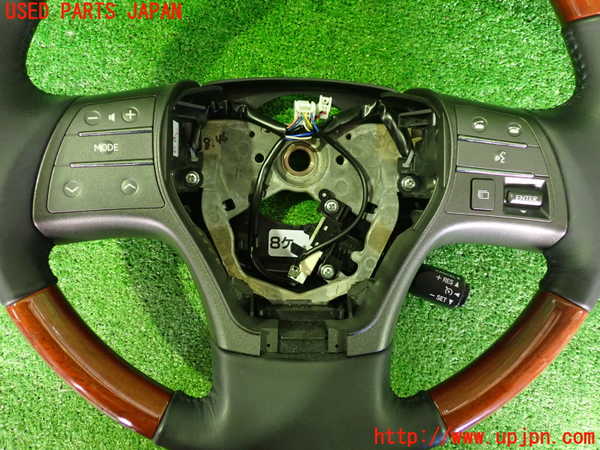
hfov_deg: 60.0
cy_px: 225
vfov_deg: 46.8
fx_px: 520
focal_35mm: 30
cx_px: 300
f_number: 2.3
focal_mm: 5.4
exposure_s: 1/25
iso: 800
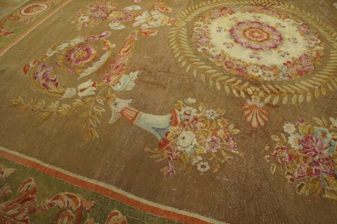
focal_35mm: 27
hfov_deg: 67.4
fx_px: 253
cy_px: 112
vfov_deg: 47.9
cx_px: 168
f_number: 4
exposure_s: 1/60
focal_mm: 18
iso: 800
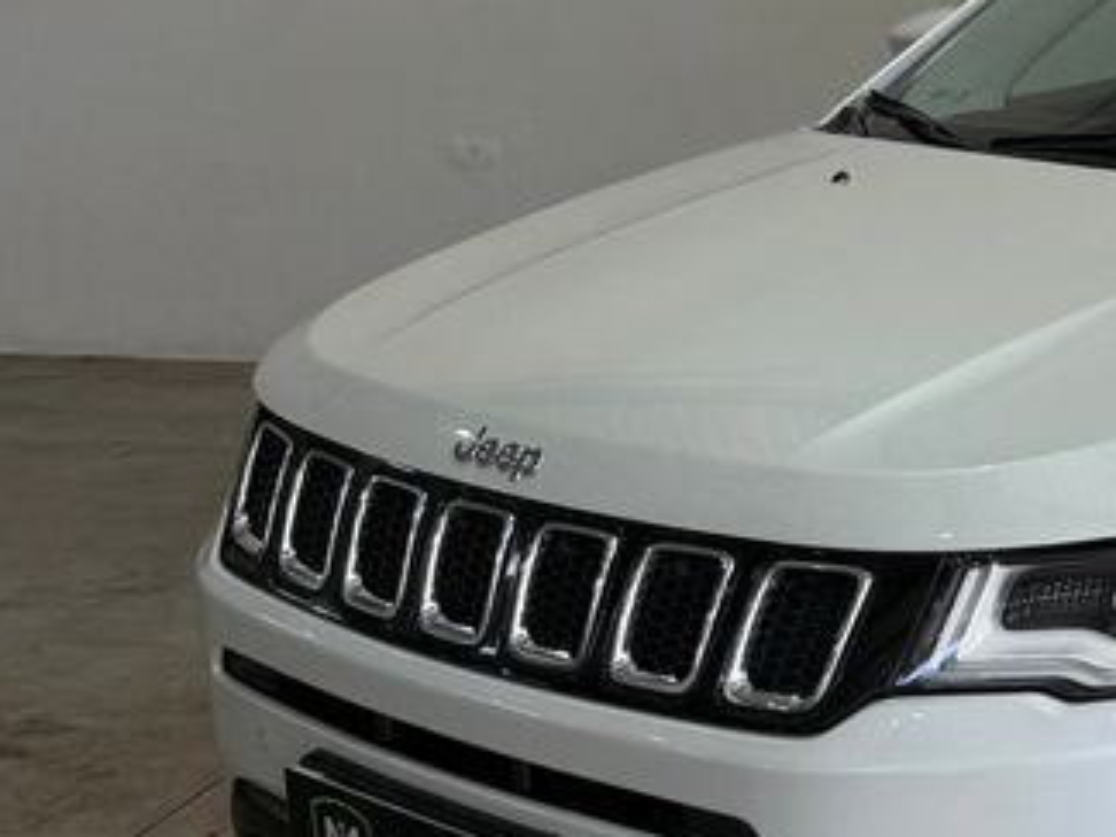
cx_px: 1361
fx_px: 1934
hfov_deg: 27.9
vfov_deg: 24.4
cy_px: 410
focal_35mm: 60
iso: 64
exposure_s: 1/187
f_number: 1.78
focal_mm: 6.76
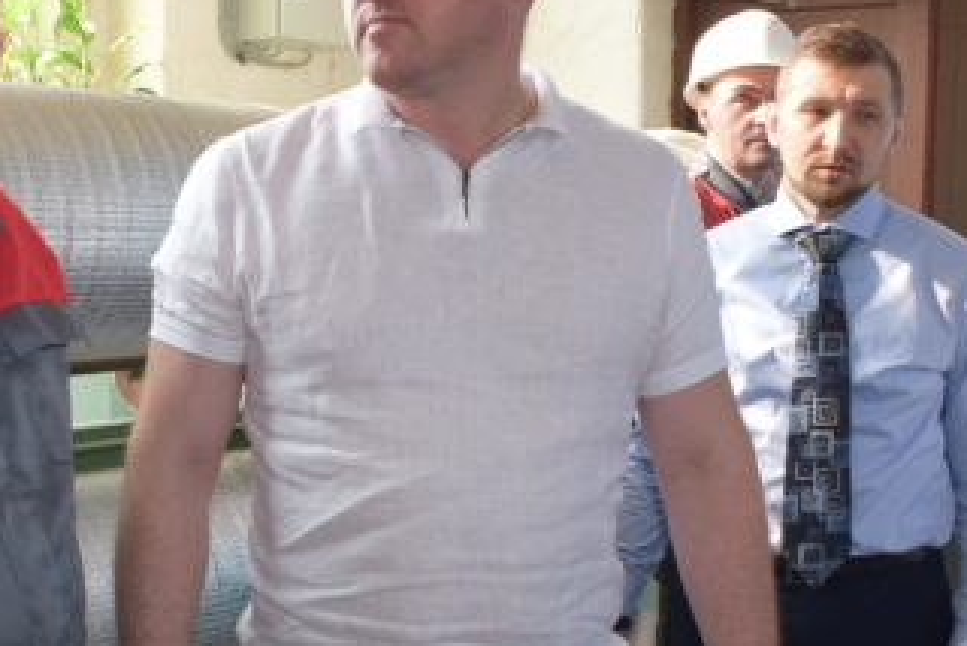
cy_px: 448
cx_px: 326
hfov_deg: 33.6
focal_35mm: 59
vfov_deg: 22.9
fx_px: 1586
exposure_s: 1/100
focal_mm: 18
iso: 800
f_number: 5
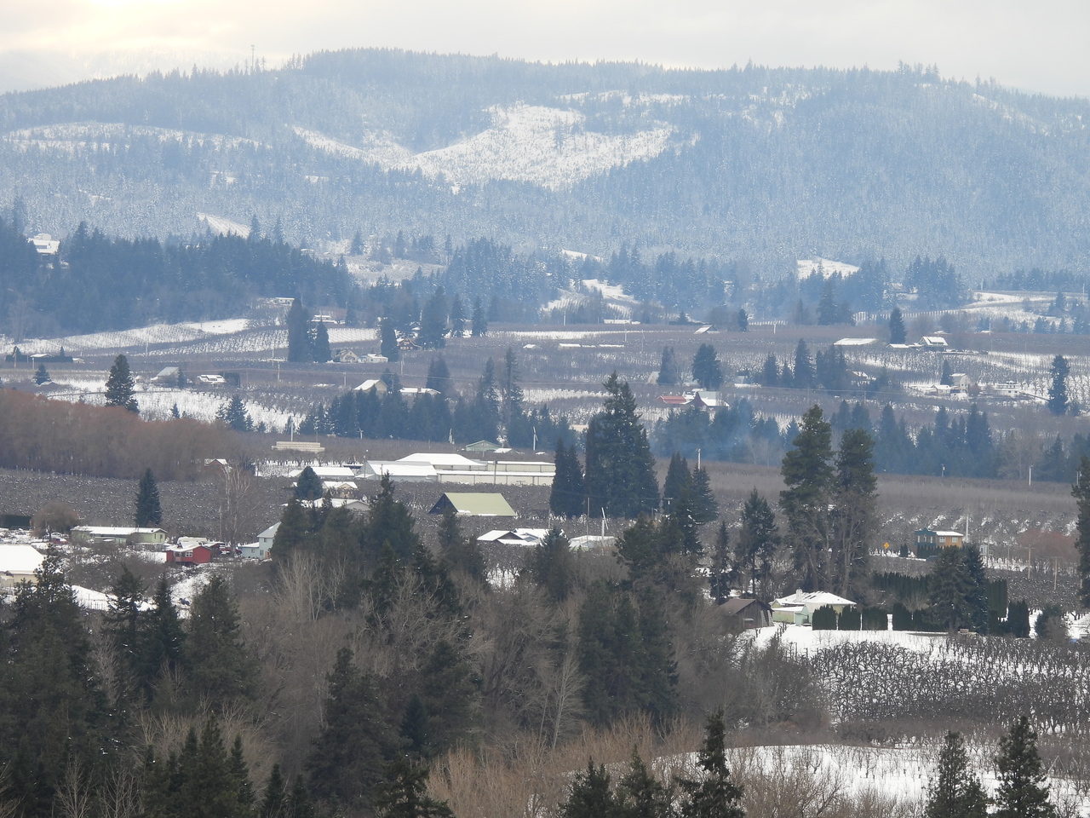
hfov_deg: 6.6
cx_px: 545
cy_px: 409
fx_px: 9446
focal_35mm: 300
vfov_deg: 5.0
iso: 100
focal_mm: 53.5
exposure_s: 1/200
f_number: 5
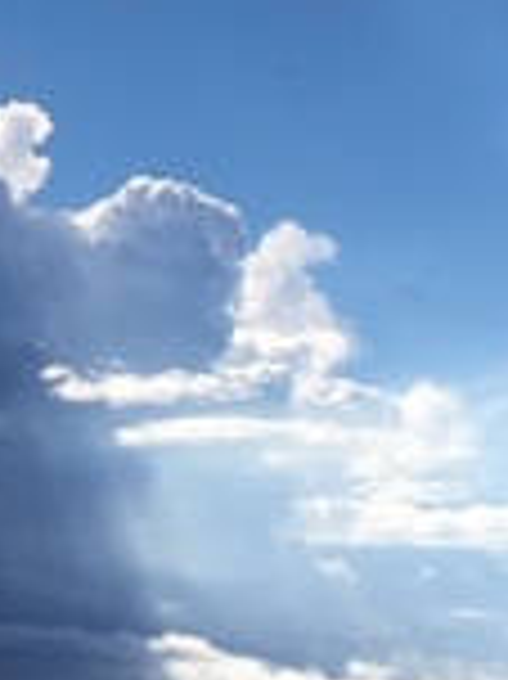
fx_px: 2410
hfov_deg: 12.0
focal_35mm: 123
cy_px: -167
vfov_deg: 15.4
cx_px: 126
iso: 25
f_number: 2.2
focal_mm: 4.15
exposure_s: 1/3344
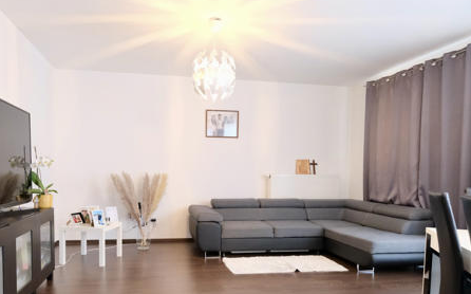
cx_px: 210
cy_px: 196
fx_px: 359
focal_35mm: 28
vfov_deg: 43.8
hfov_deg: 66.3
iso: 4000
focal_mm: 11
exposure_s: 1/30
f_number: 4
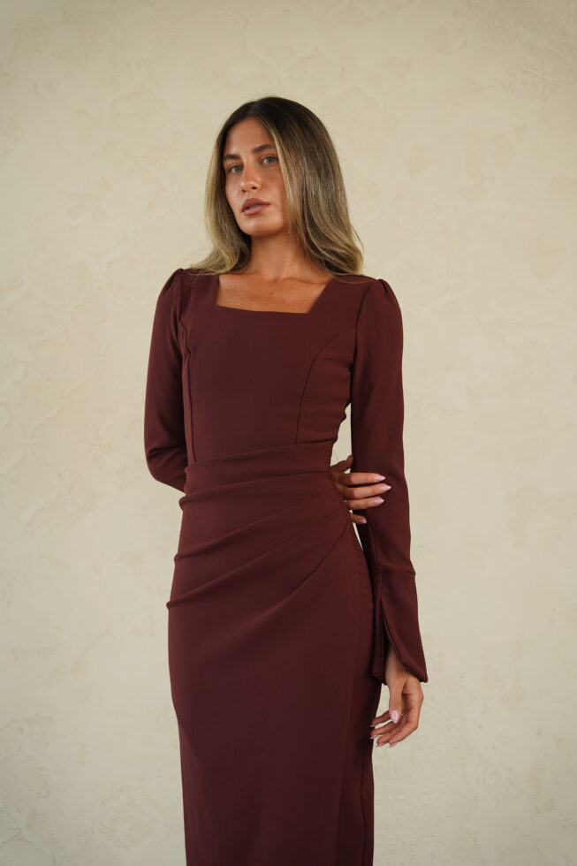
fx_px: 1611
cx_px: 288
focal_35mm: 67
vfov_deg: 30.1
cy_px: 433
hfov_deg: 20.3
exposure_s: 1/320
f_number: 3.5
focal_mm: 67
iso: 640
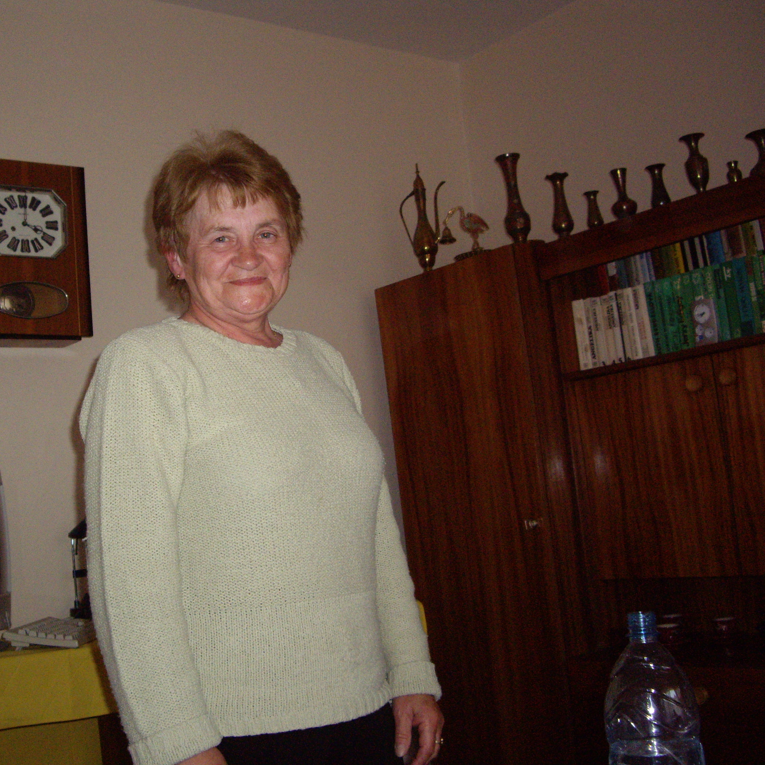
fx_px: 1125
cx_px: 316
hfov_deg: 37.4
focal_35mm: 45
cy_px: 381
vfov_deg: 37.6
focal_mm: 7.9
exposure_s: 1/40
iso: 400
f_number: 2.8
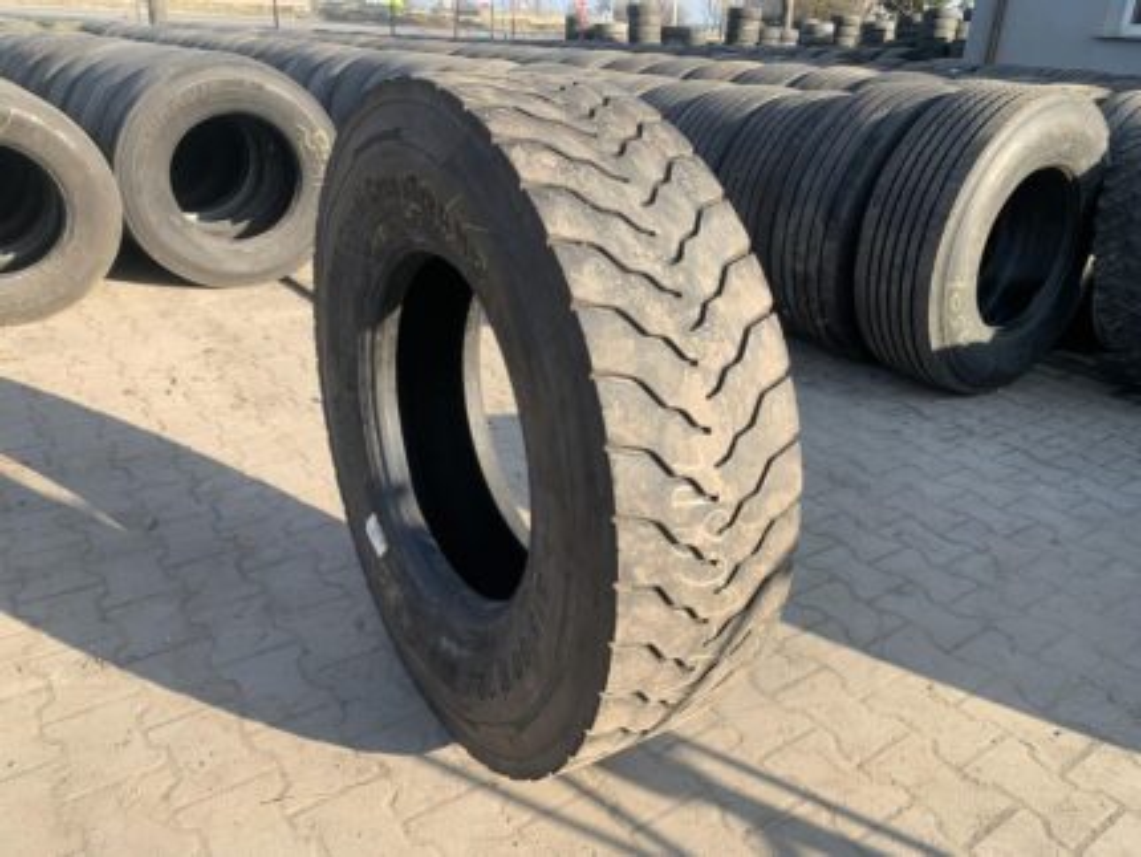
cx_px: 570
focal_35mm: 26
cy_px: 428
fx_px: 857
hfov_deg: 67.3
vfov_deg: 53.1
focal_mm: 4.25
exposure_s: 1/507
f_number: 1.8
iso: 25
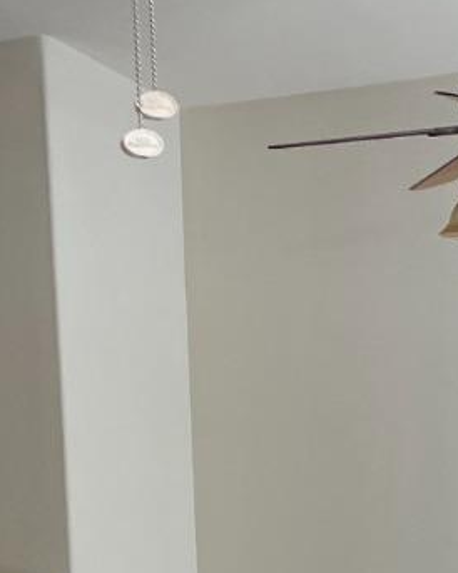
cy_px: 733
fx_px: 1882
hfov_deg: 13.5
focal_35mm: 111
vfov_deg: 16.4
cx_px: 555
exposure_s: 1/120
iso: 80
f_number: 1.6
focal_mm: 4.2
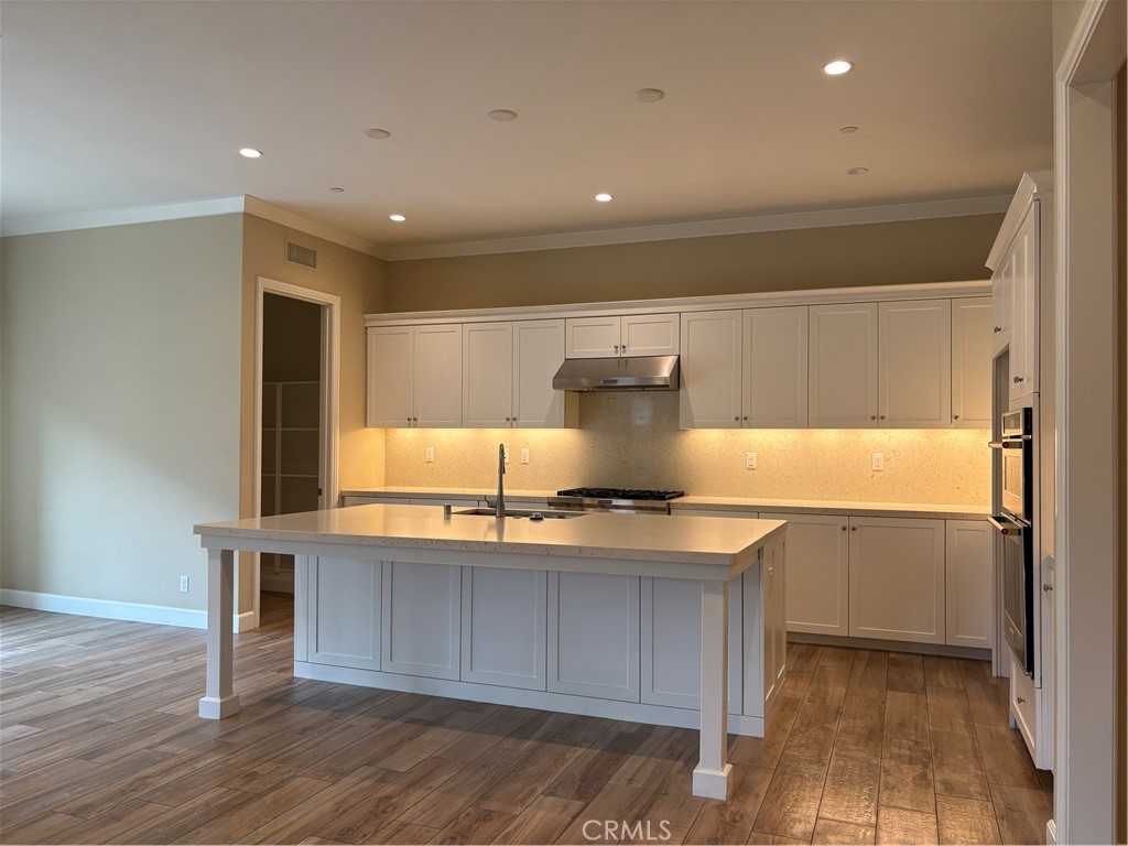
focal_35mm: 26
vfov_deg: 53.1
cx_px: 564
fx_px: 847
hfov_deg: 67.3
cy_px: 423
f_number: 1.6
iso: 100
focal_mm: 5.96
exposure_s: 1/120
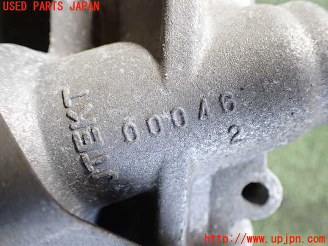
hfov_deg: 60.0
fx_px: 284
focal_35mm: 30
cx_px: 164
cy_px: 123
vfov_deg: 46.8
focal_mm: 5.4
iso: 320
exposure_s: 1/125
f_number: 2.3
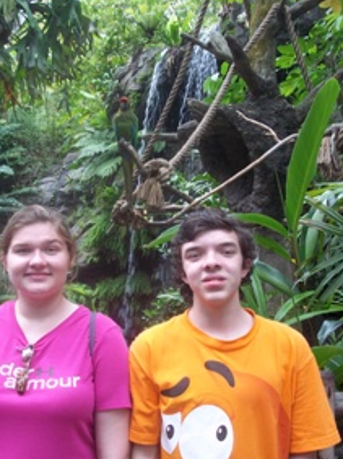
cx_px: 132
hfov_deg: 30.7
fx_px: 622
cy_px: 230
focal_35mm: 47
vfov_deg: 40.5
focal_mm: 6.5
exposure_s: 1/60
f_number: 3.1
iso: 80
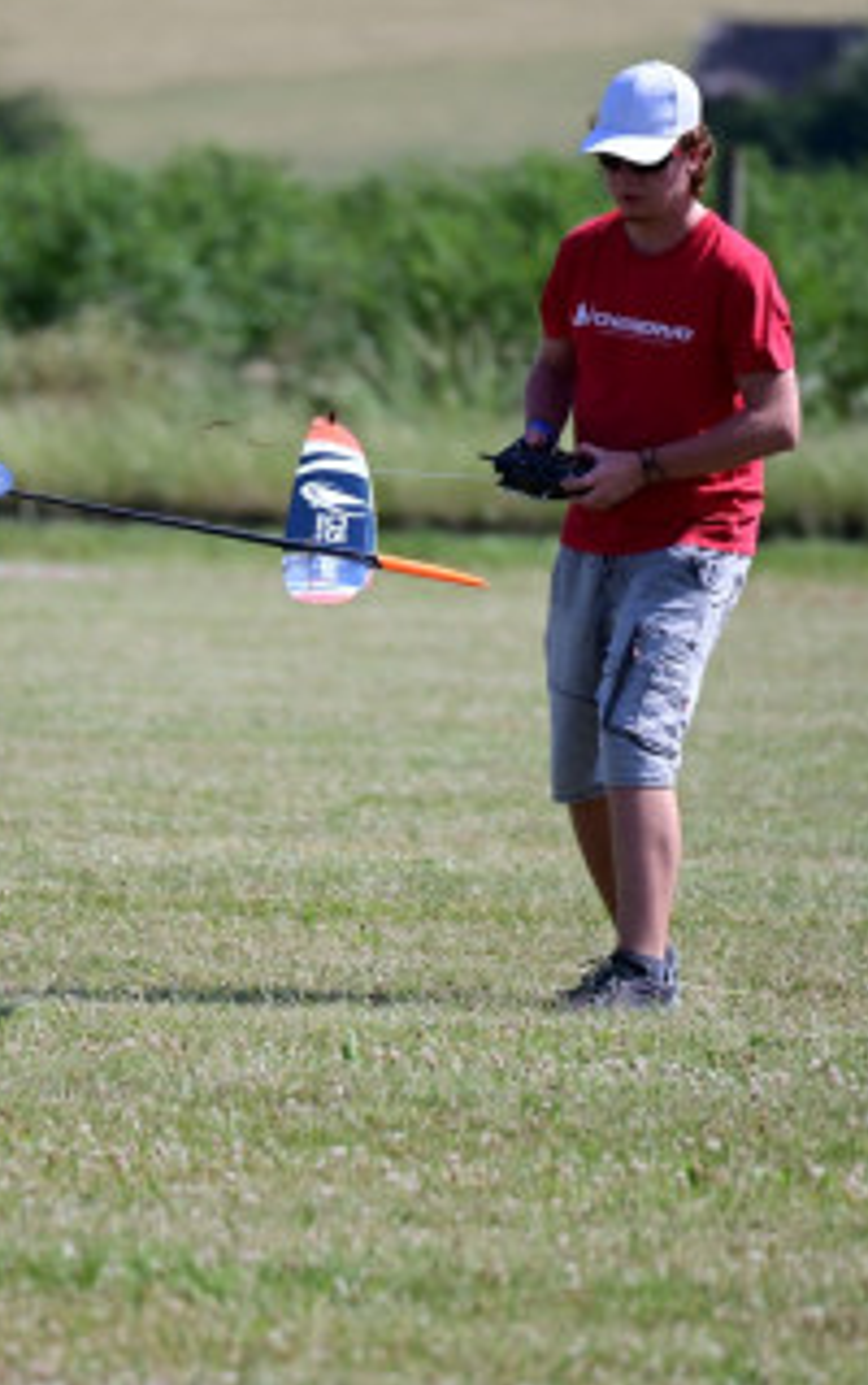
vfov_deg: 3.3
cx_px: 250
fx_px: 23980
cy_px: 669
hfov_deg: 2.1
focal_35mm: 635
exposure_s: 1/2000
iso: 500
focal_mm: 400
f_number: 6.3
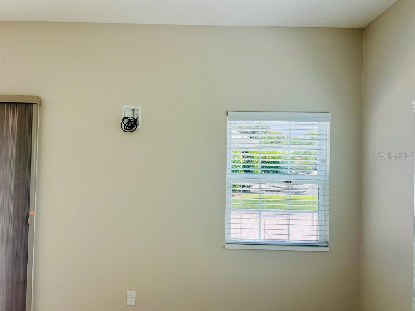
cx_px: 208
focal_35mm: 26
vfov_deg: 53.1
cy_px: 156
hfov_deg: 67.3
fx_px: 312
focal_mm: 5.7
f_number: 1.5
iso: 50
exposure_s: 1/674
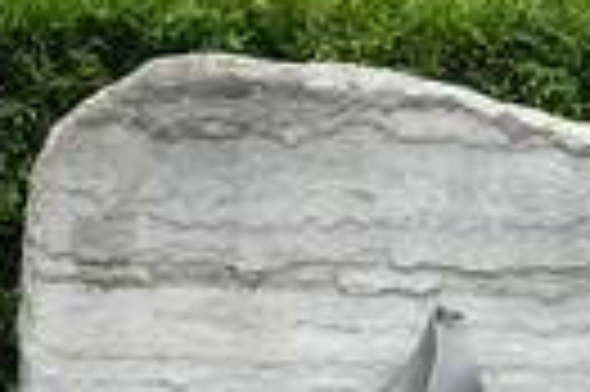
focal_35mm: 169
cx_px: 685
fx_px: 2766
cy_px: 478
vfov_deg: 8.0
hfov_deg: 11.9
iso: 200
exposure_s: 1/100
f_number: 6.3
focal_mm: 32
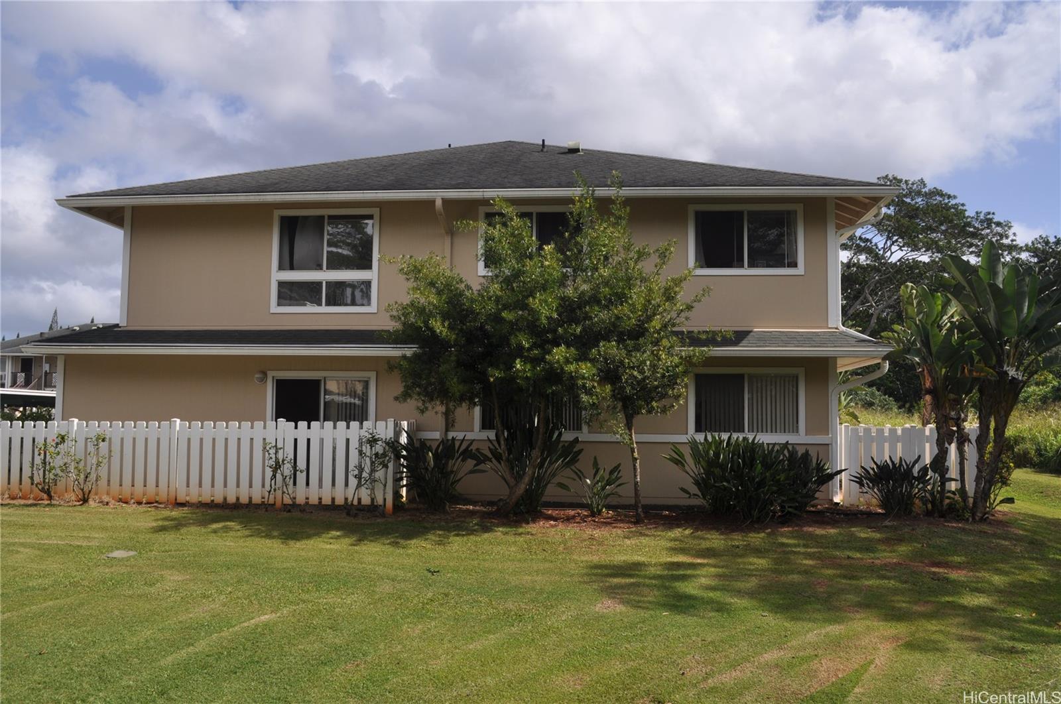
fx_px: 971
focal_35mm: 33
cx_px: 530
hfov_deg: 57.3
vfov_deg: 39.9
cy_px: 352
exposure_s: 1/500
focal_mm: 22
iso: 200
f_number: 11
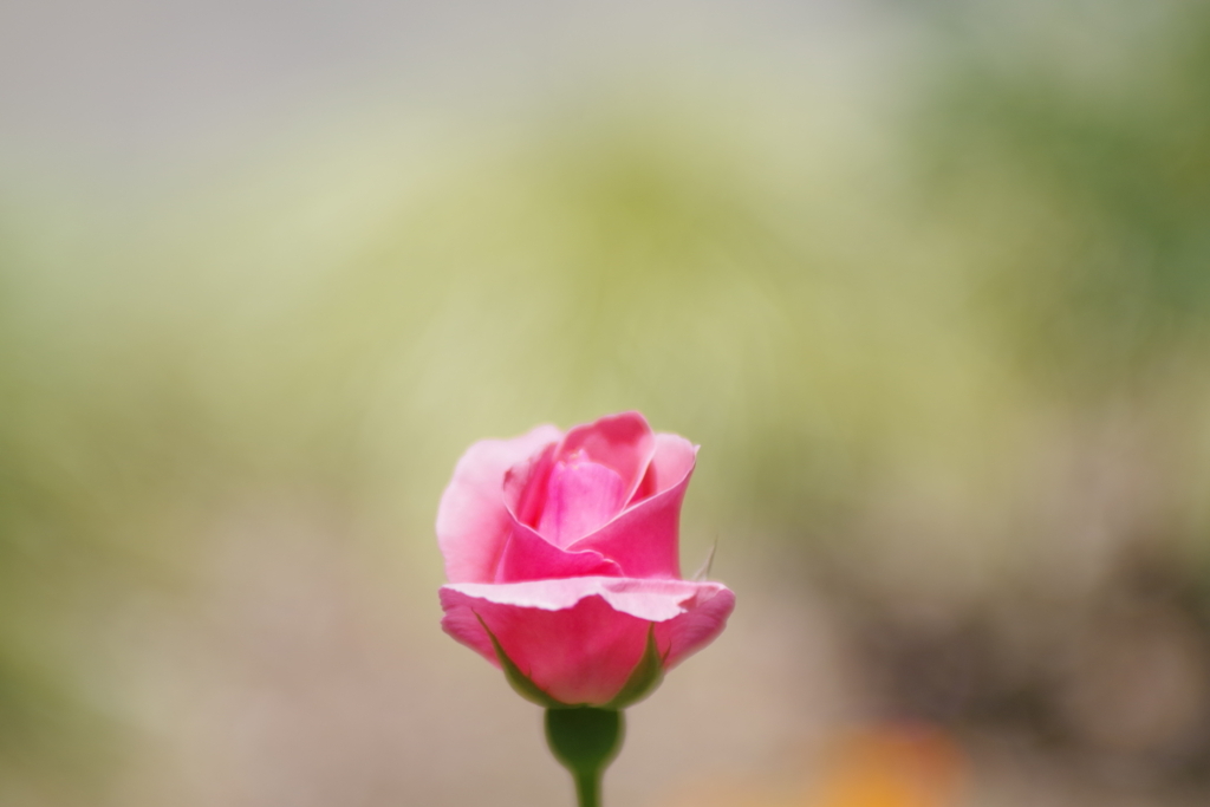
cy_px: 404
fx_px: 3529
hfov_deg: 19.5
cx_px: 605
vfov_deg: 13.0
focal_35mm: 105
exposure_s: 1/2500
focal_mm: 70
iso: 200
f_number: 2.8
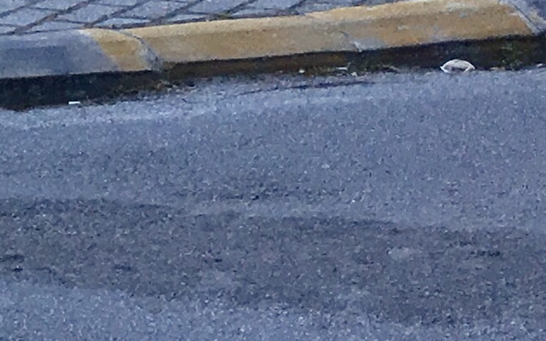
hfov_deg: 9.5
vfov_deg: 6.4
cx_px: -767
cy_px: -364
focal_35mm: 197
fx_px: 2931
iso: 25
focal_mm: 4.15
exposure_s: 1/240
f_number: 2.2
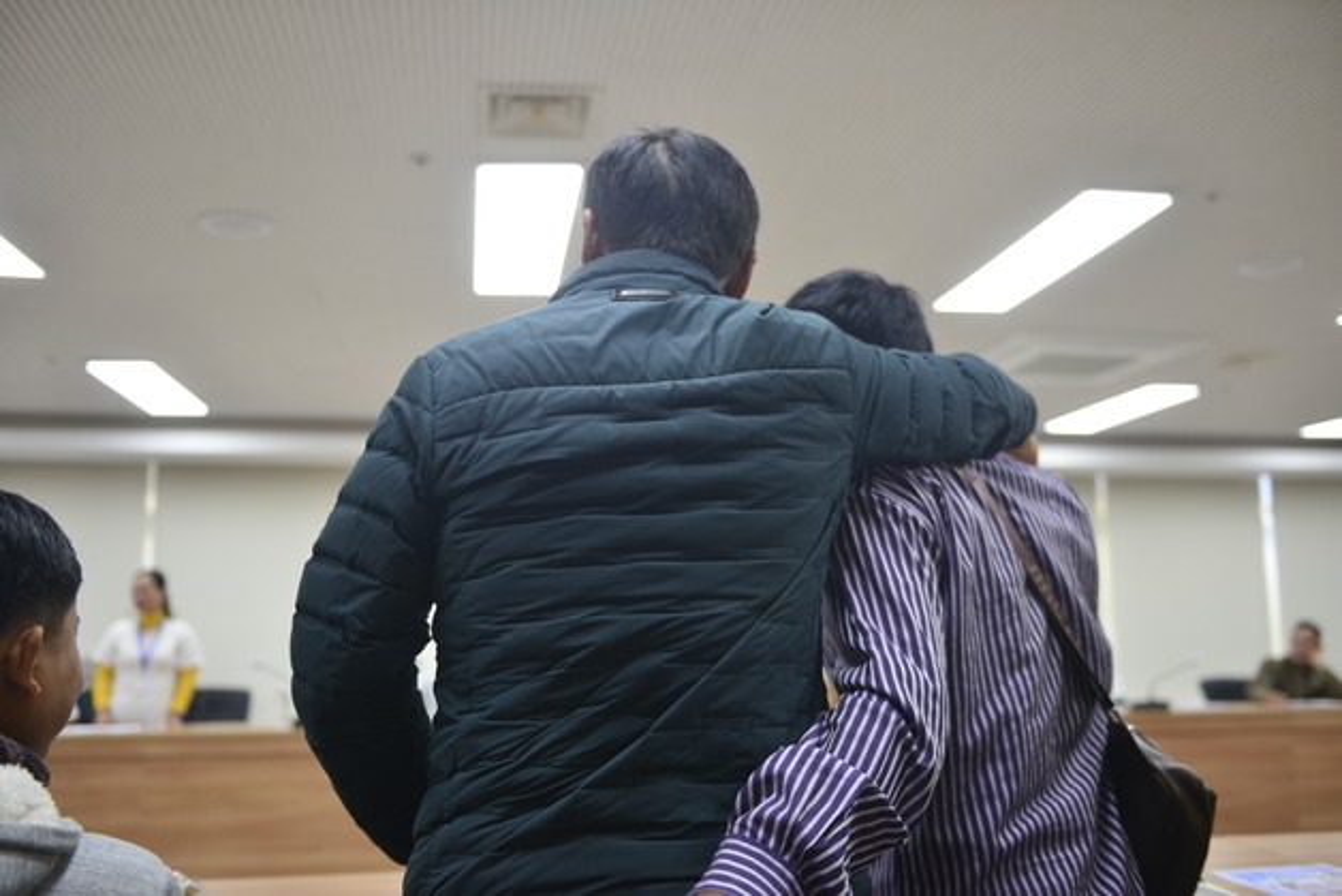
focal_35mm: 32
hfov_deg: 58.7
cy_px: 448
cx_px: 671
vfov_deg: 41.1
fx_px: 1193
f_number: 2.8
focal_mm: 32
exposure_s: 1/250
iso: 1000
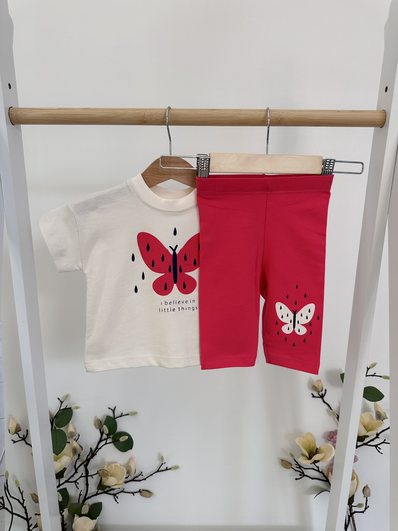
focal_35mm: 24
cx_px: 199
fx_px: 368
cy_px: 266
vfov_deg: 71.6
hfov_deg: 56.8
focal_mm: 6.86
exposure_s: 1/177
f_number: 1.78
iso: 64
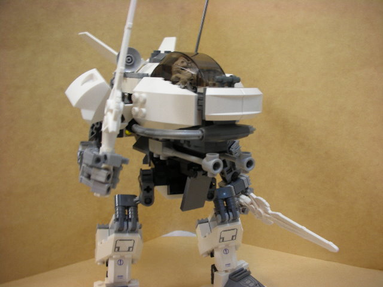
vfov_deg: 40.7
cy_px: 144
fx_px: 387
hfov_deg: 52.6
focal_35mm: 35
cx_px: 192
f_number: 3
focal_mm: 5.8
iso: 104
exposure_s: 1/3.9
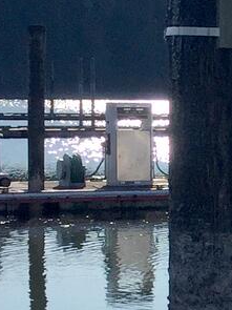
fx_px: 1565
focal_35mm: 175
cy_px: 189
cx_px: 605
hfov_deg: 7.7
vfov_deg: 11.3
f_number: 2.2
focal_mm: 4.15
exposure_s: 1/3968
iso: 32
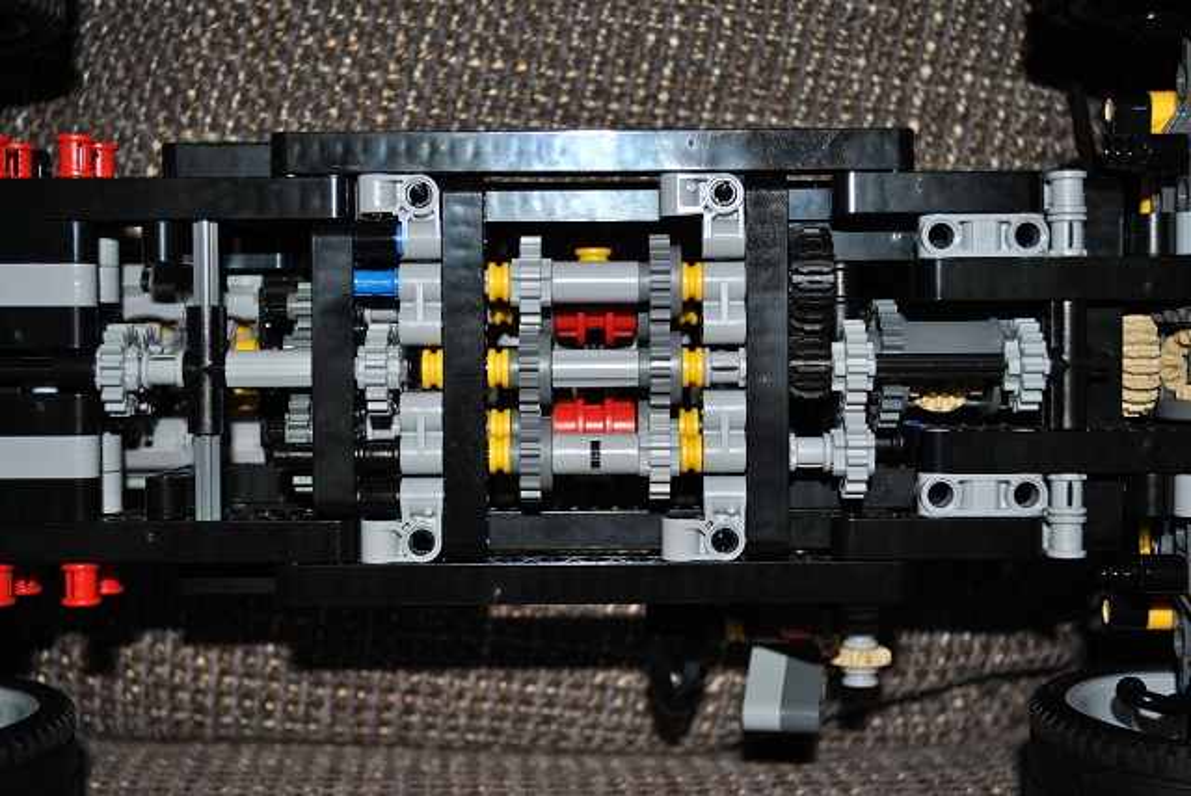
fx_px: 1788
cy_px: 398
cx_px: 596
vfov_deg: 25.1
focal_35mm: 54
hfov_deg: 36.8
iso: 100
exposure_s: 1/125
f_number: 5
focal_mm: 36
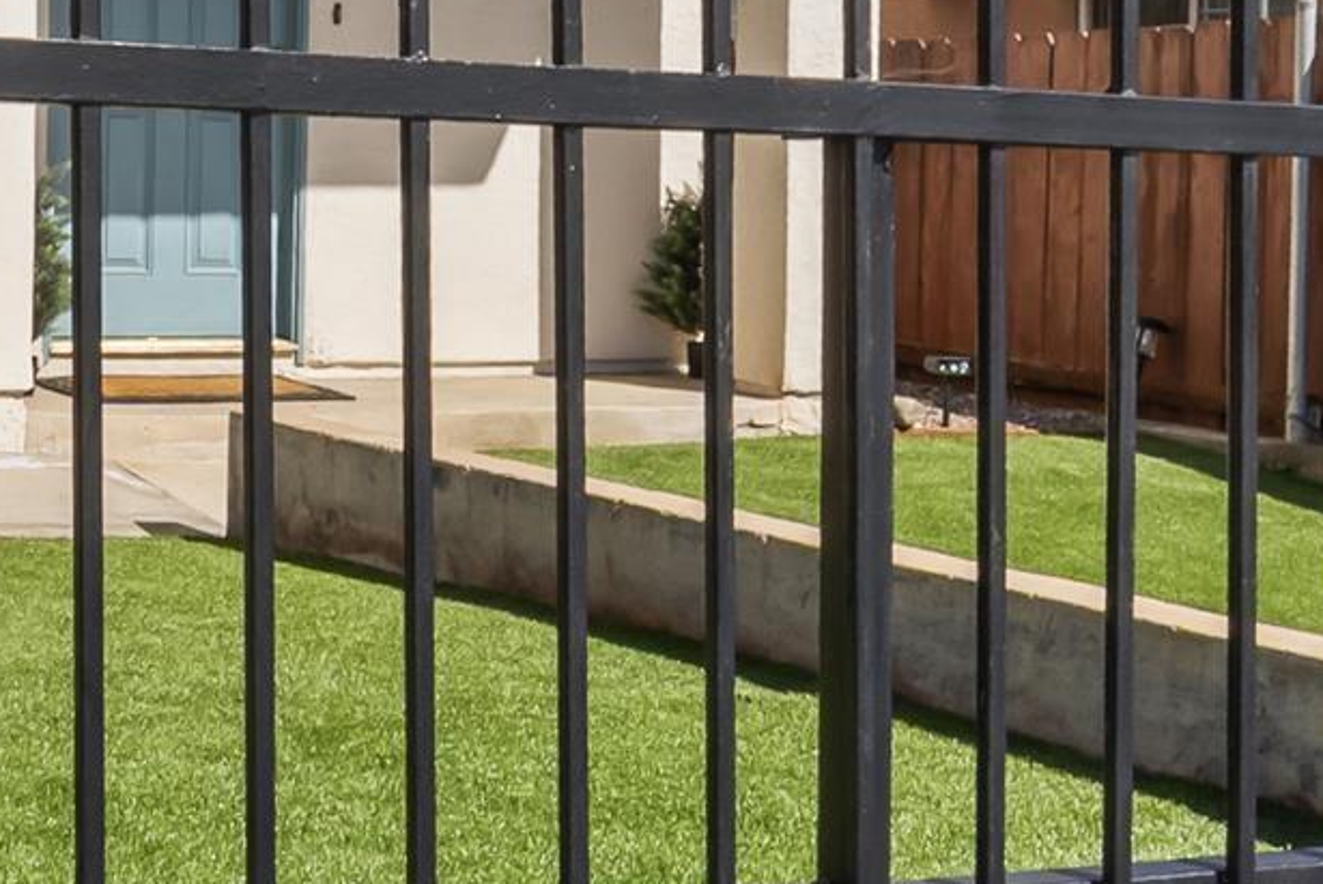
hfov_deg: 29.7
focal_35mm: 65
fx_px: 2390
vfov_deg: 18.1
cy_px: -538
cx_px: 148
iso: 500
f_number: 22
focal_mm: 16
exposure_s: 1/100
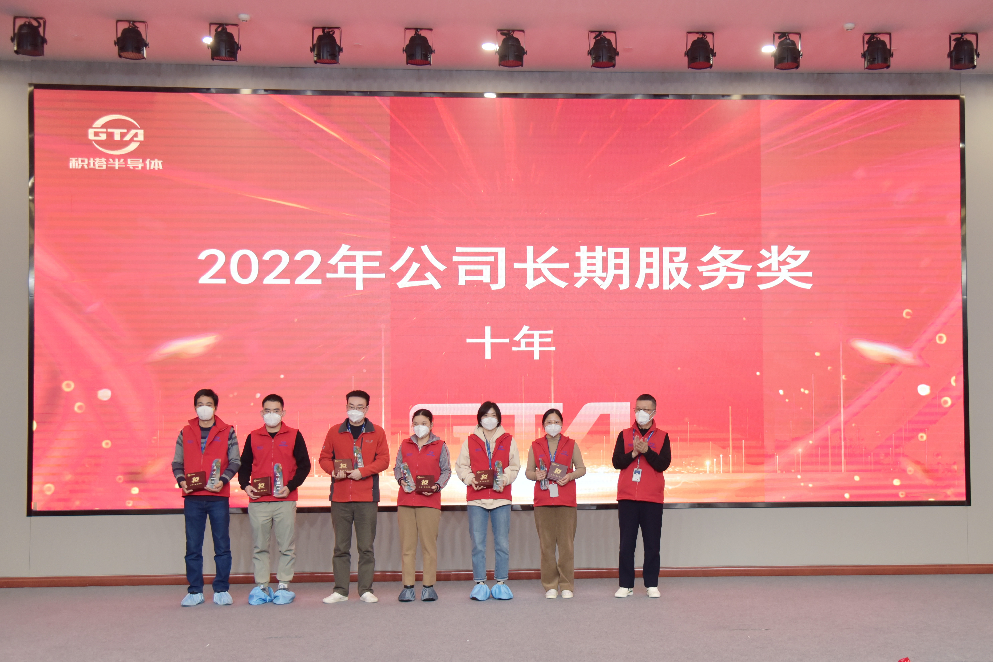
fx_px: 1048
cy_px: 331
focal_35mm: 38
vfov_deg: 35.1
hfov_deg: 50.7
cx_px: 496
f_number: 4
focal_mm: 38
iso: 1000
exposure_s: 1/125
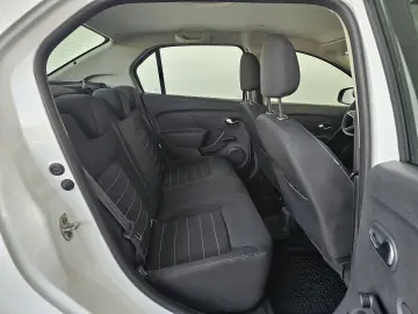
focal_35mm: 23
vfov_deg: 58.9
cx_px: 209
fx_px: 278
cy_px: 157
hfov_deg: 73.9
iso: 160
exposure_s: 1/190
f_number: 1.7
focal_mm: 6.3
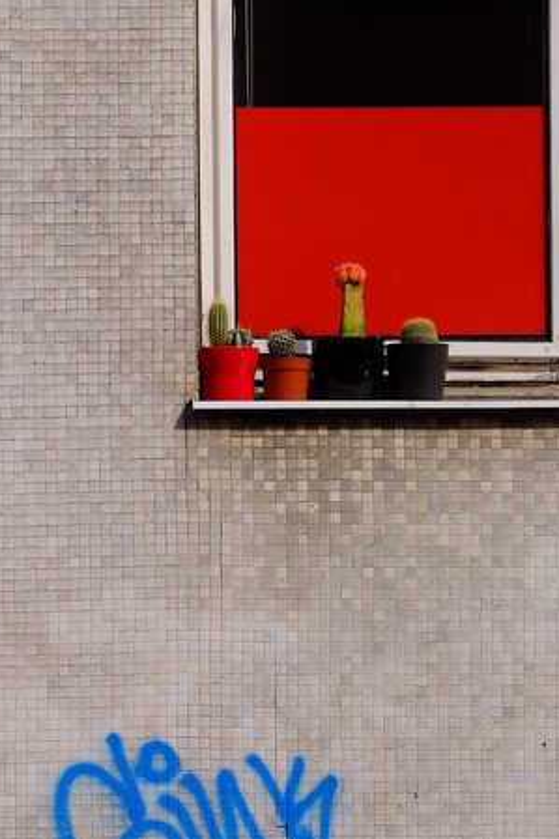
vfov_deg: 18.4
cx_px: 224
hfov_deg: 12.3
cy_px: 516
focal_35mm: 111
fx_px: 2587
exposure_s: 1/800
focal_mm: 55
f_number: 5.6
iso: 200
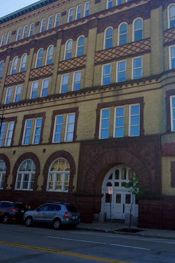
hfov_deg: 33.9
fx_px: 285
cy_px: 89
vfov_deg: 48.8
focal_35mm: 39
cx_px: 114
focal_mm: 18
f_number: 11
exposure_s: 1/125
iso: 100
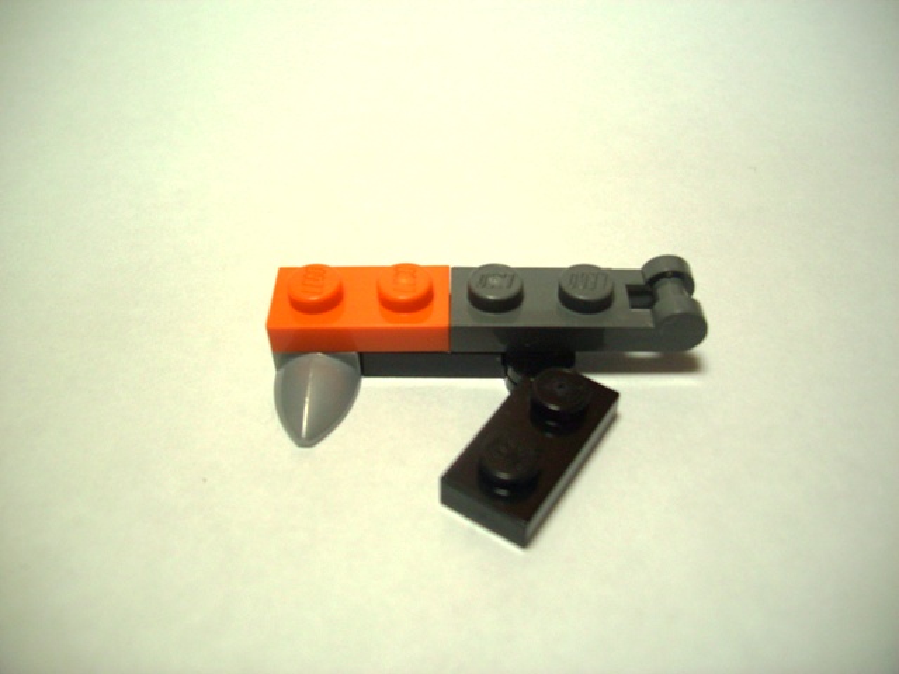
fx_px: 831
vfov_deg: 44.2
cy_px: 337
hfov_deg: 56.8
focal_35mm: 32
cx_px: 450
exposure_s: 1/80
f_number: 2.9
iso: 80
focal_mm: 5.7
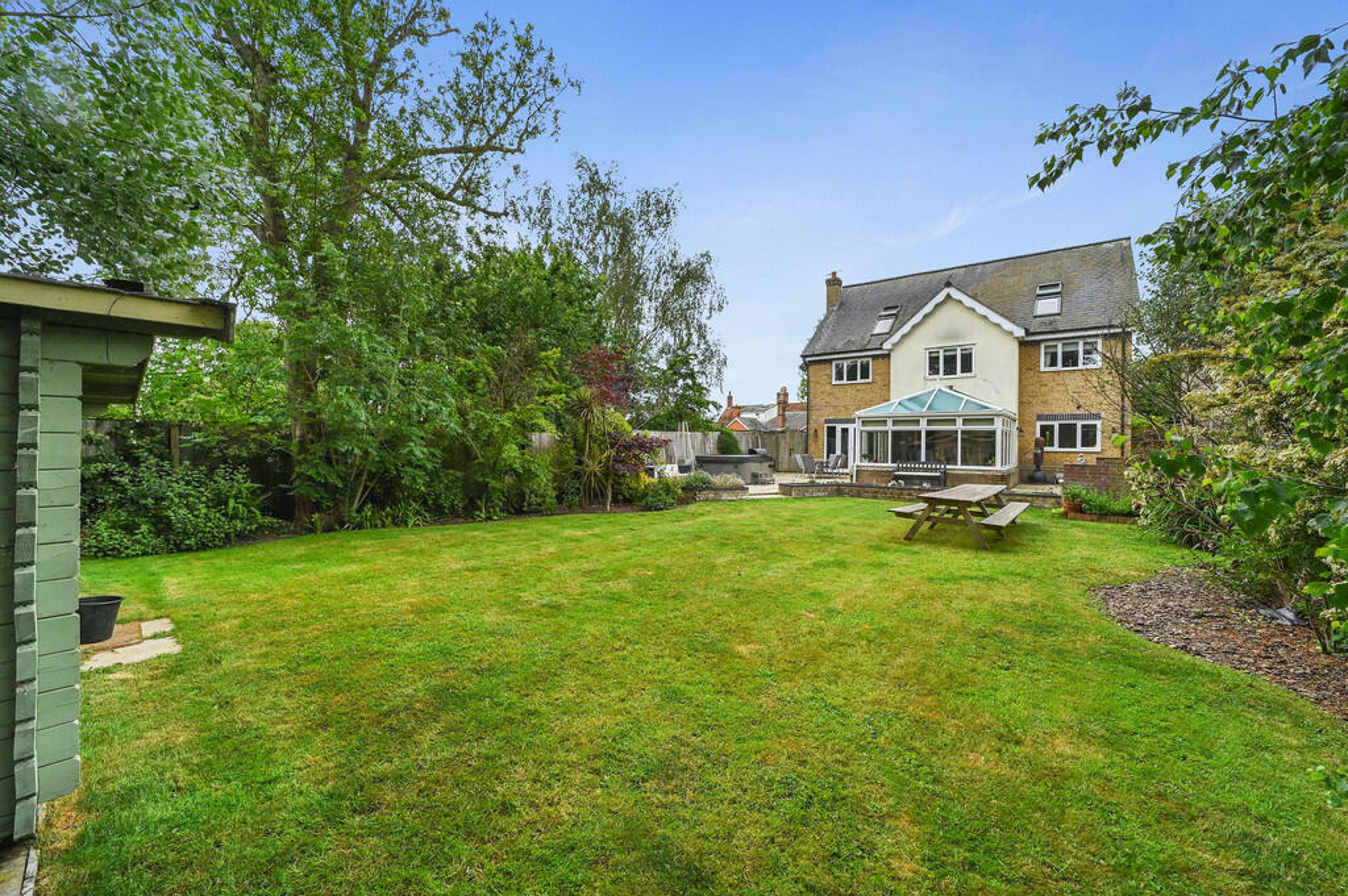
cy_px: 448
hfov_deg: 104.3
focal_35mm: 14
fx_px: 524
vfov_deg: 81.1
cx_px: 674
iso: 400
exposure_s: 1/50
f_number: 8
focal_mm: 14
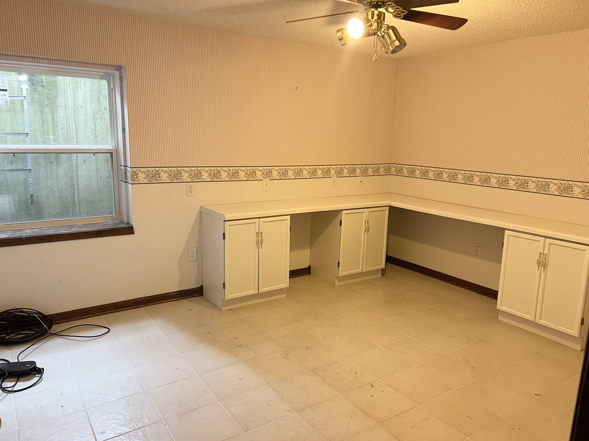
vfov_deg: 53.1
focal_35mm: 26
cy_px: 220
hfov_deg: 67.3
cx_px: 294
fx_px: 442
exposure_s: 1/40
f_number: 1.5
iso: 400
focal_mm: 5.7
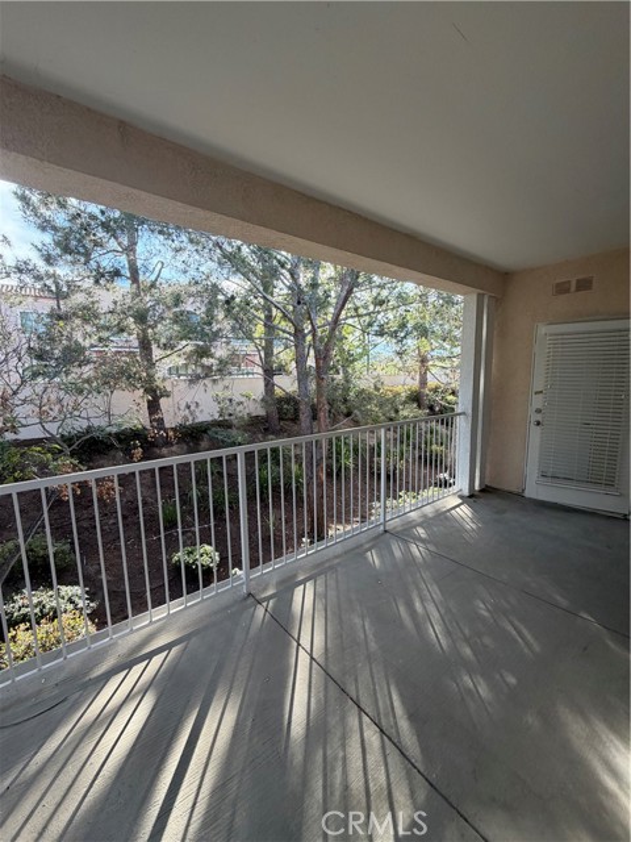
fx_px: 340
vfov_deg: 102.1
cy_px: 421
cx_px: 316
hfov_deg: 85.7
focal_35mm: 14
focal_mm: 2.22
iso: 50
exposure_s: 1/125
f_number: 2.2
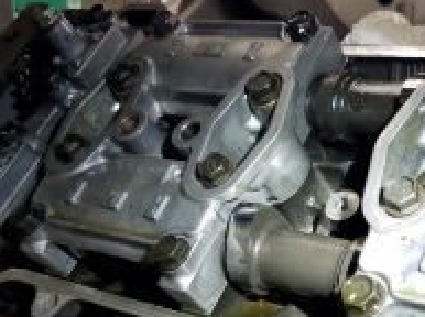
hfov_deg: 34.4
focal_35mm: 54
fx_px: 662
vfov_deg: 26.7
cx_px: 348
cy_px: 231
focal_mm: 4.2
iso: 100
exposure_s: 1/50
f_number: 1.7
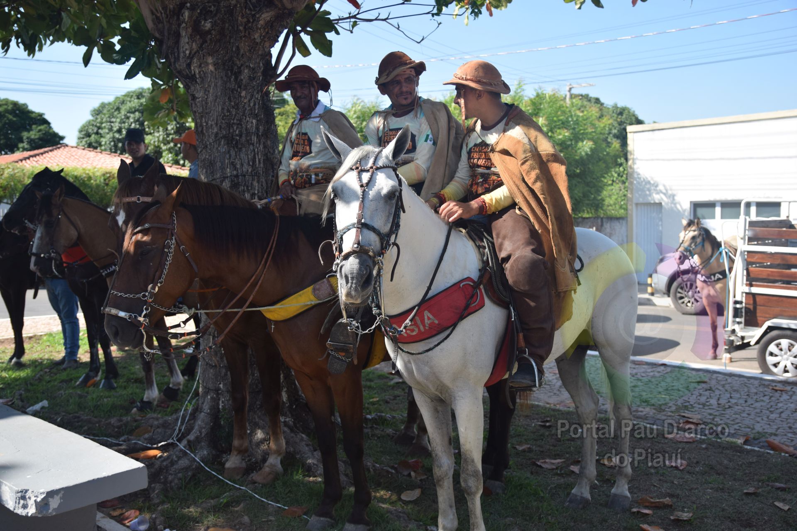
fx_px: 797
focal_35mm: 36
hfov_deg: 53.1
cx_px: 398
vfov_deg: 36.9
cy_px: 266
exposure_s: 1/800
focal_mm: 24
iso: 100
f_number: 3.2
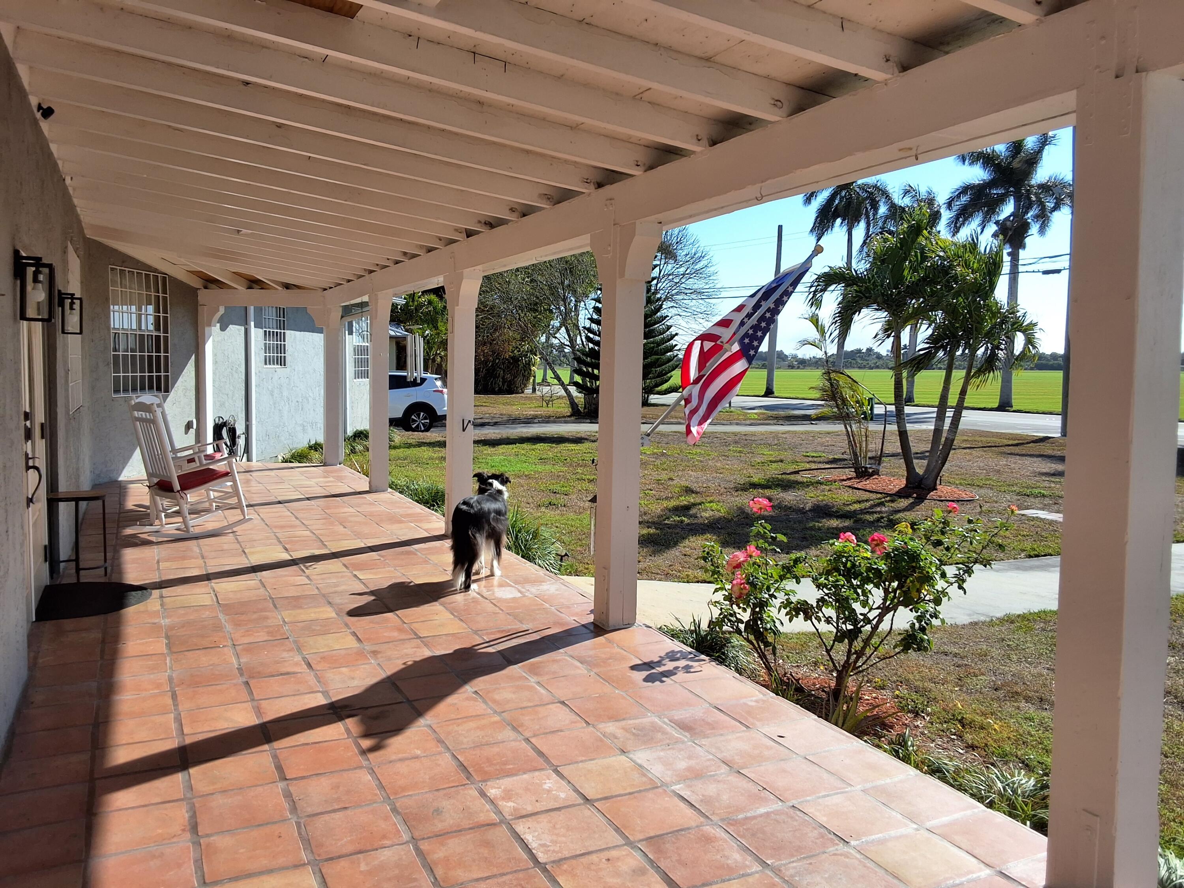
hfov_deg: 63.4
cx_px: 592
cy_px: 444
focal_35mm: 28
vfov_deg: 49.7
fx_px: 958
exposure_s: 1/1712
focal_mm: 2.91
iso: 32
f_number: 1.9
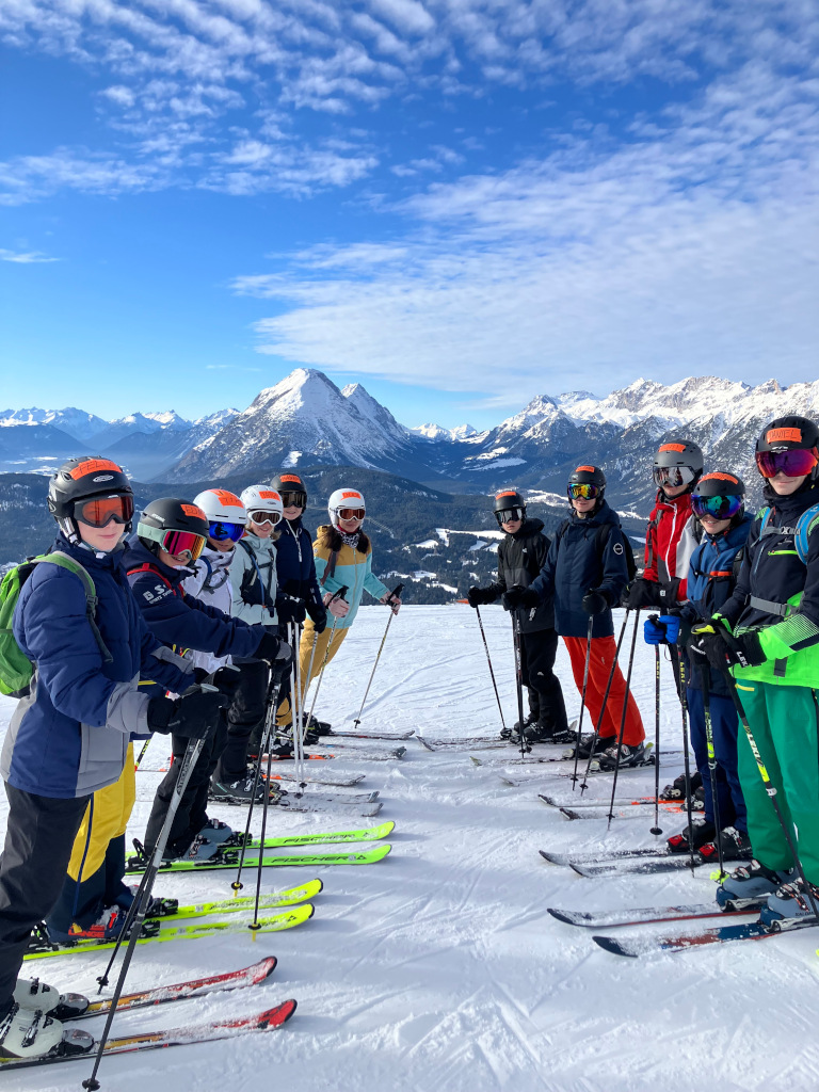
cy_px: 546
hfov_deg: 49.7
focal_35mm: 28
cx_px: 410
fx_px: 883
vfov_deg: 63.4
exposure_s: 1/2208
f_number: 1.8
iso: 32
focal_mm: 3.99
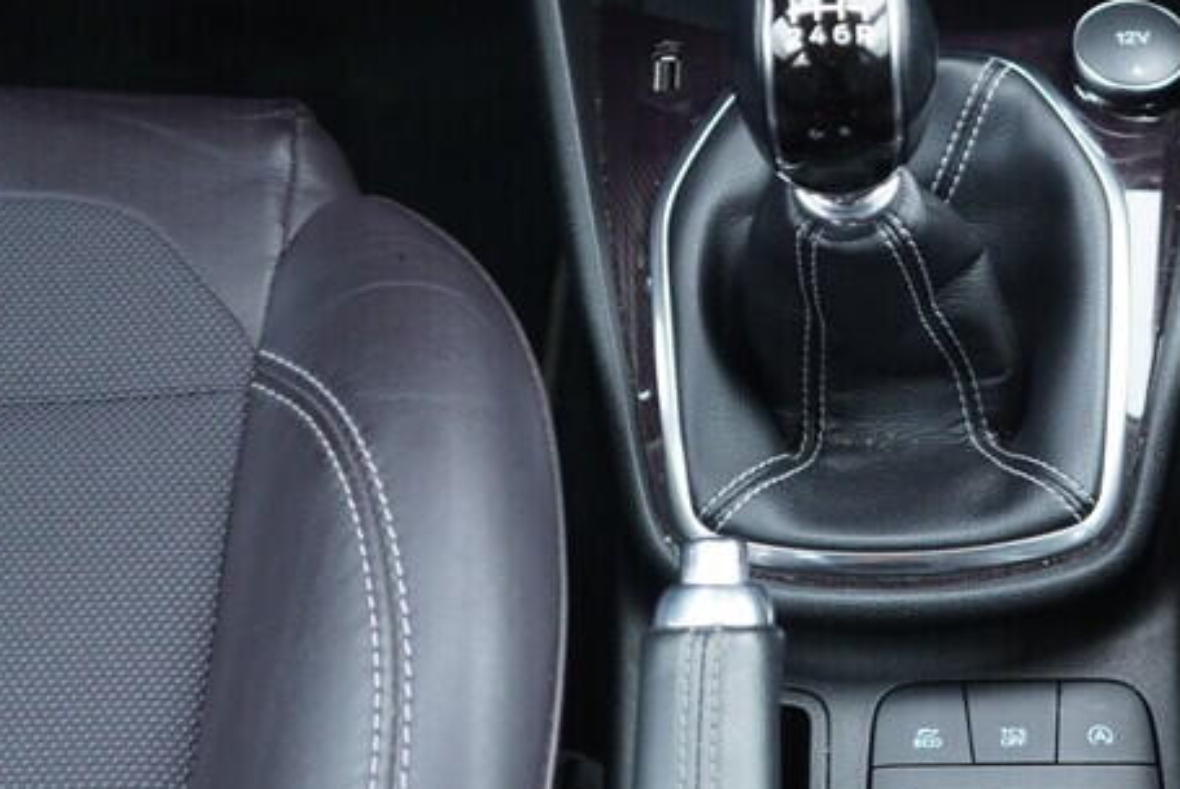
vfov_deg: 16.7
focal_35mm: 81
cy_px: 154
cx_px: 877
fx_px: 2657
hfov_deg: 24.8
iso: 640
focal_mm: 24
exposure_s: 1/40
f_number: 2.8
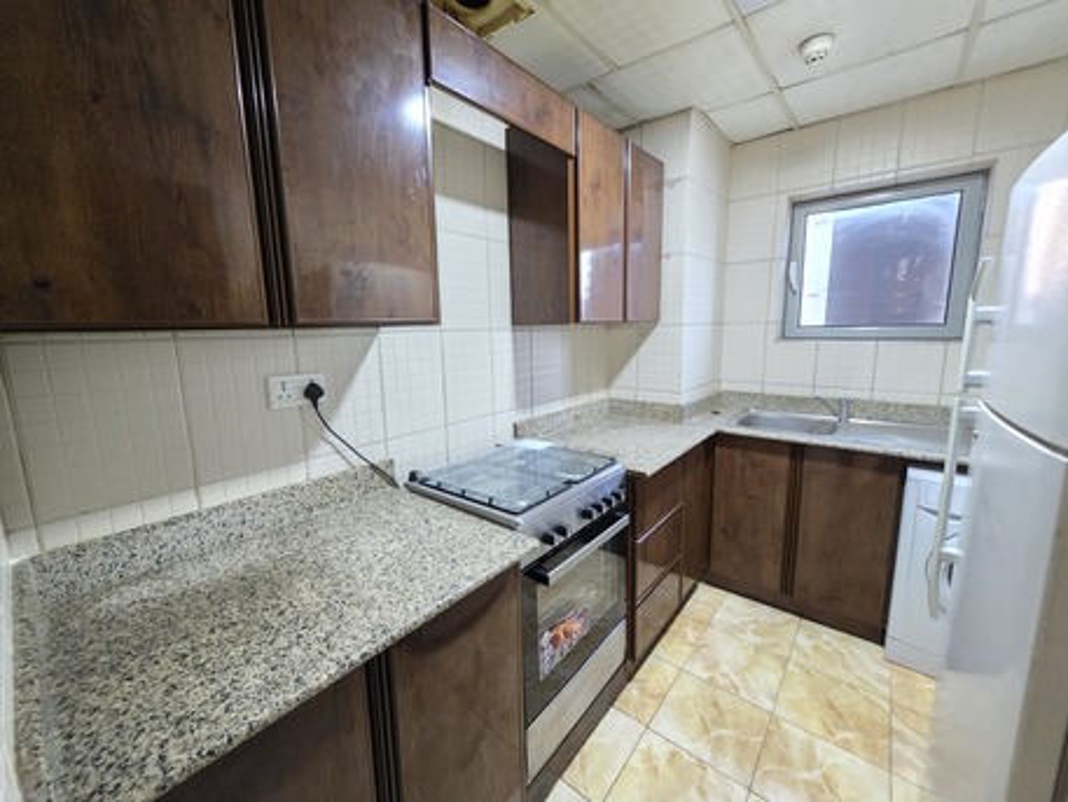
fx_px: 401
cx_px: 534
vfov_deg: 89.9
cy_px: 401
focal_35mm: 13
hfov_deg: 106.2
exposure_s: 1/33.3
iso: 1000
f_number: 1.9
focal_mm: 2.2
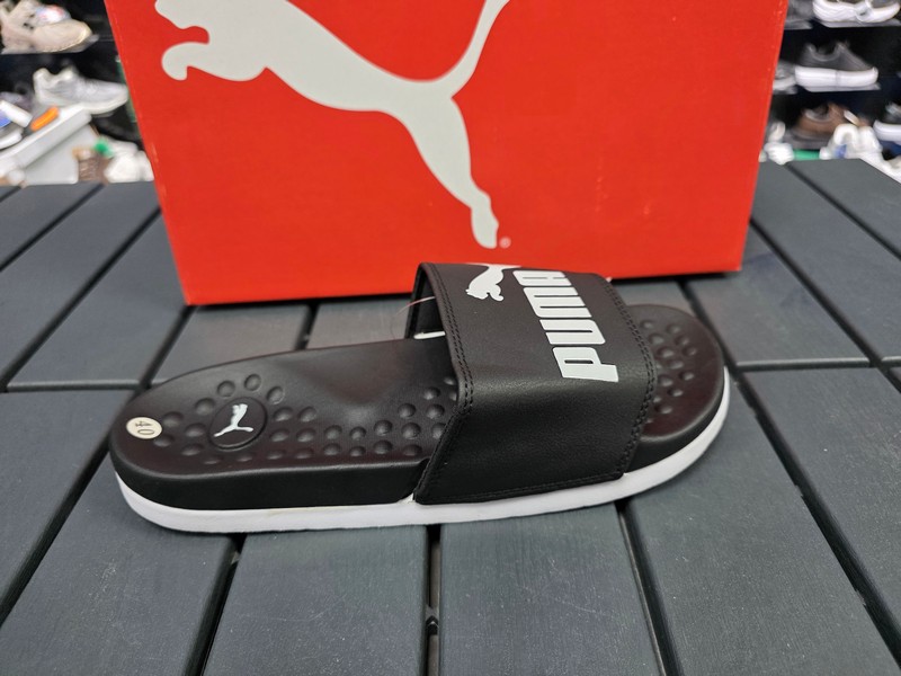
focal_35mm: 23
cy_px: 338
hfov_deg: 73.9
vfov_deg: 58.9
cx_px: 450
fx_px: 599
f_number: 1.7
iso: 250
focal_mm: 6.3
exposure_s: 1/100
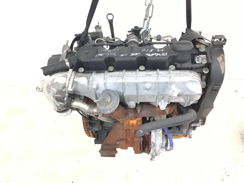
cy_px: 92
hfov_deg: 58.4
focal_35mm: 31
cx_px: 122
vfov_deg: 45.4
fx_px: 219
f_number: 2.4
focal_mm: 3.3
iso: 200
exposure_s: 1/33
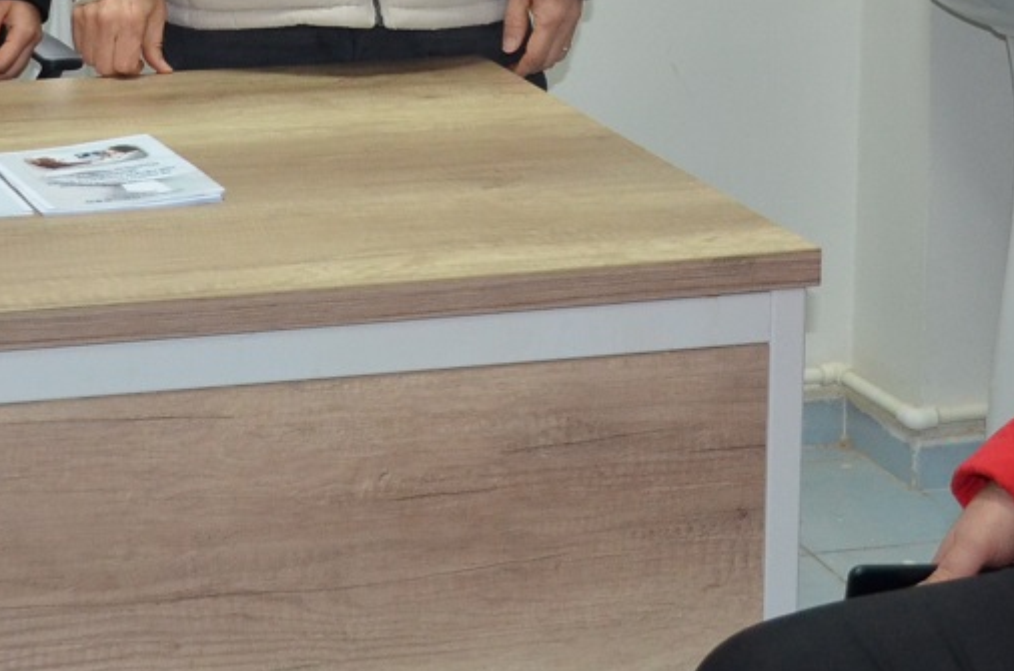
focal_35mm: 123
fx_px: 3451
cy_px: -142
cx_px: 309
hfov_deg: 16.7
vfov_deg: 10.9
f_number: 3.8
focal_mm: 23
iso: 800
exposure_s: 1/60
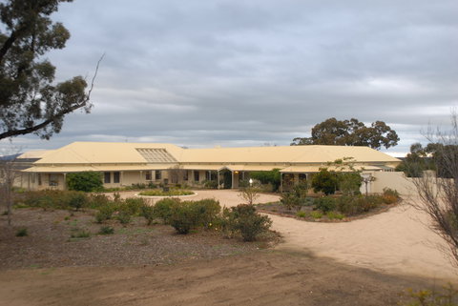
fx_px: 458
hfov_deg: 53.1
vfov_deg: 36.9
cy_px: 153
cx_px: 229
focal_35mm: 36
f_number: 4
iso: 400
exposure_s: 1/100
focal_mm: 24
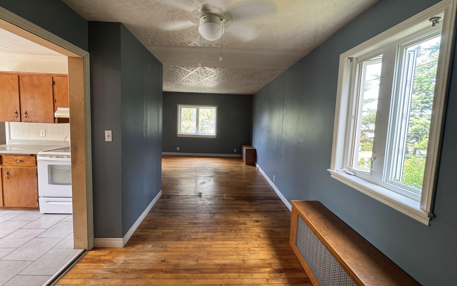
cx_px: 227
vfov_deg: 74.7
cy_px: 135
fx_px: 187
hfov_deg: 101.5
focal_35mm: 15
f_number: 2.2
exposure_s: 1/60
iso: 400
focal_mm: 2.22
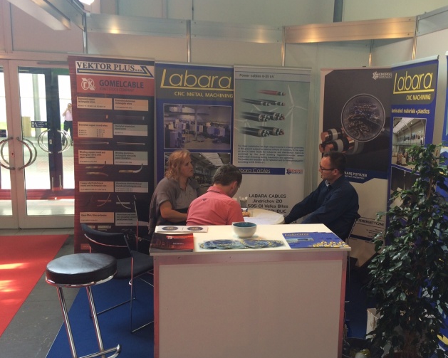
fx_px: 477
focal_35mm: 36
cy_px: 195
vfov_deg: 41.1
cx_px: 274
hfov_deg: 49.9
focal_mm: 4.15
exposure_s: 1/50
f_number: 2.2
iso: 40
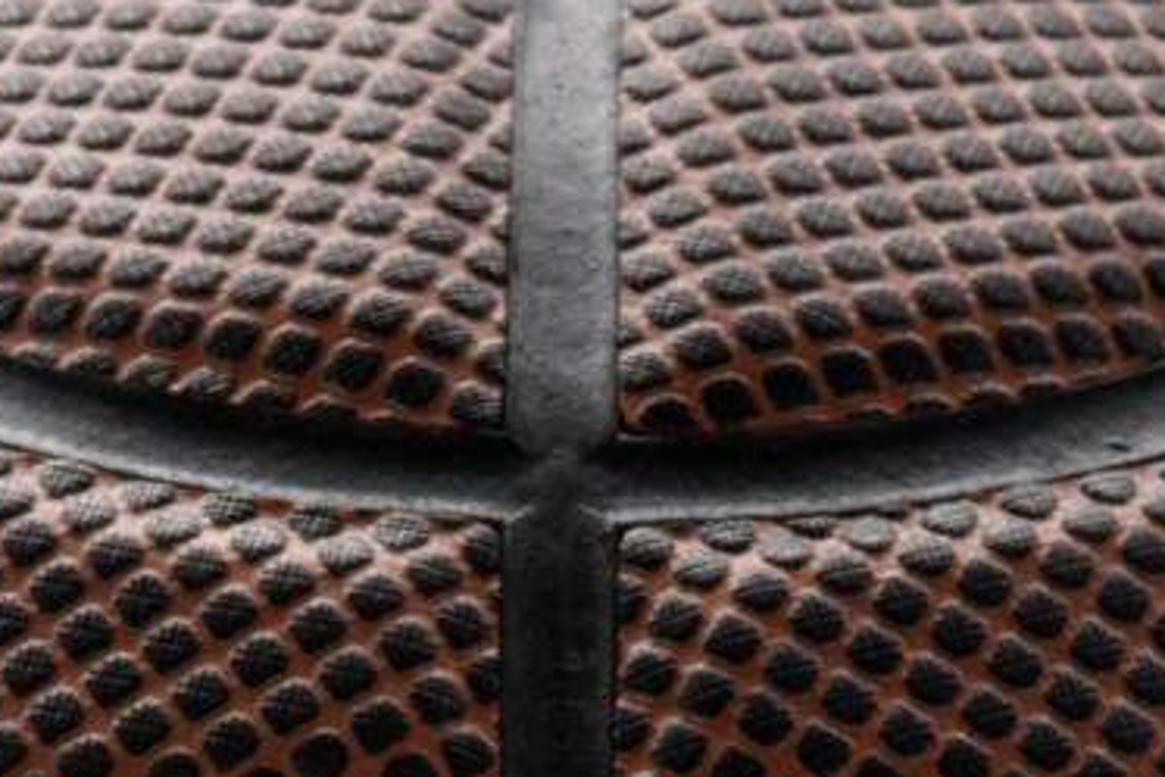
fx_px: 23308
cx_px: 453
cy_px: 1989
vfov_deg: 1.9
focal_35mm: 720
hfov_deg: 2.9
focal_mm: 105
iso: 80
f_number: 11
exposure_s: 1/200
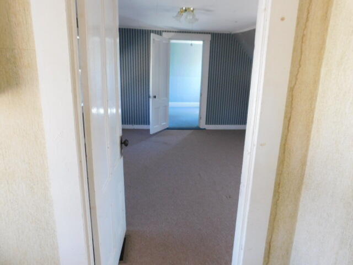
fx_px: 235
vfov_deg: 58.9
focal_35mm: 23
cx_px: 176
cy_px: 132
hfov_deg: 73.9
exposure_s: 1/30
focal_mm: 4
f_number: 3
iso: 220
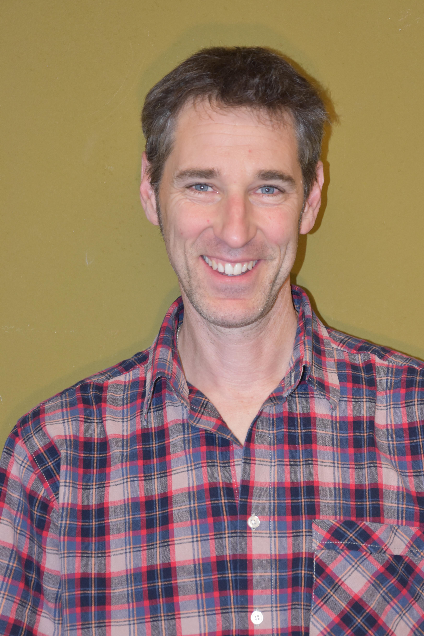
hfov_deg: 10.7
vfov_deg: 16.1
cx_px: 240
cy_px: 304
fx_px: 2253
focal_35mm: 128
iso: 1250
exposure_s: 1/60
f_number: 5.3
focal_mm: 75
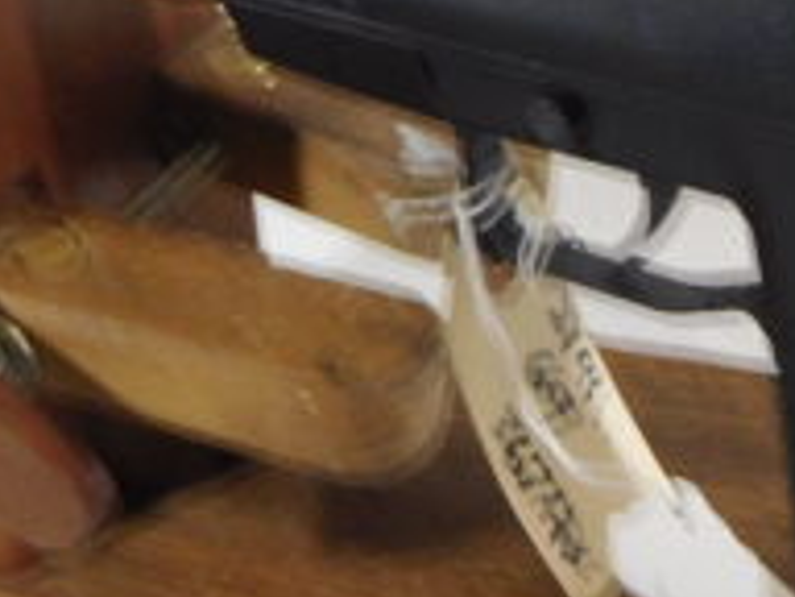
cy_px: 120
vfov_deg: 18.7
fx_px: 1791
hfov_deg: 25.0
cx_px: 373
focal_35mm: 78
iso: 200
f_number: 3.4
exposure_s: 1/30
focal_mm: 4.5
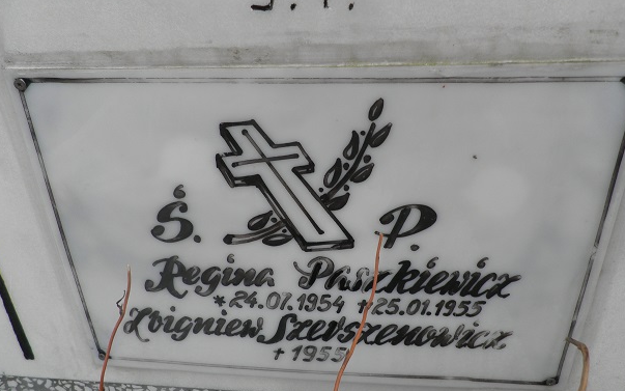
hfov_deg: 68.4
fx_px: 460
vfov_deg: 45.9
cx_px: 320
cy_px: 221
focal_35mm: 27
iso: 64
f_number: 3.3
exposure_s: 1/80
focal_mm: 4.3
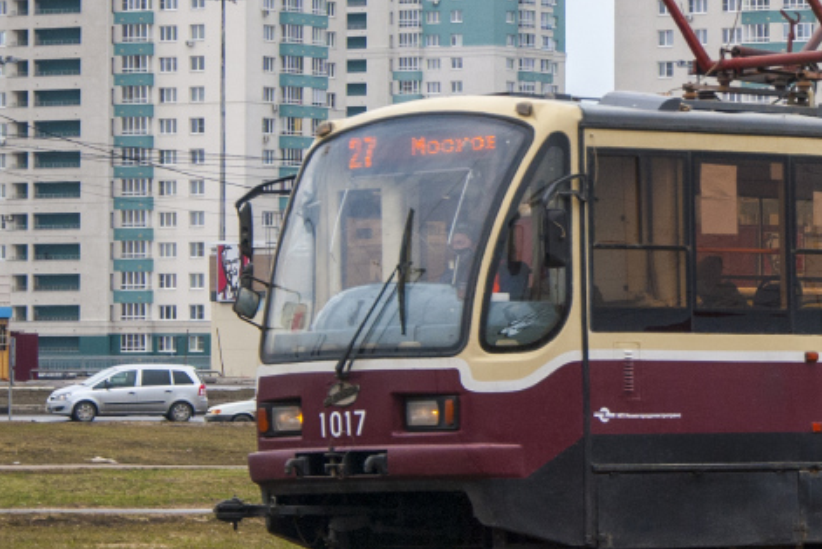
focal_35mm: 207
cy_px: -7
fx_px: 4731
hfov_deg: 9.9
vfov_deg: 6.6
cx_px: 834
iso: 200
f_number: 5
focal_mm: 50
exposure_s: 1/640
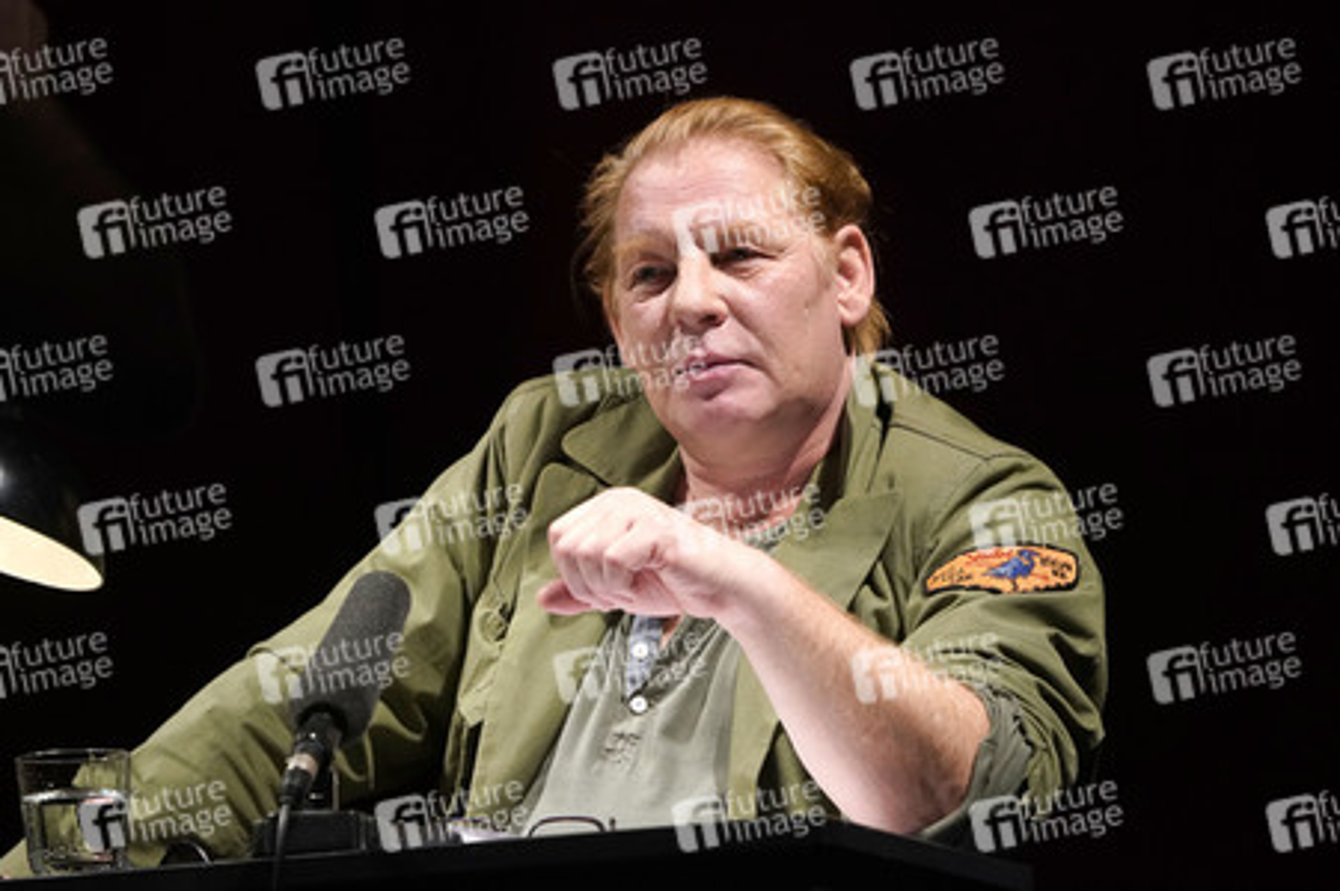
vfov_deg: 6.9
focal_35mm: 200
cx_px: 670
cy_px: 446
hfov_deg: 10.3
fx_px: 7439
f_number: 5.6
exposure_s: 1/200
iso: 3200
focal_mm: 200
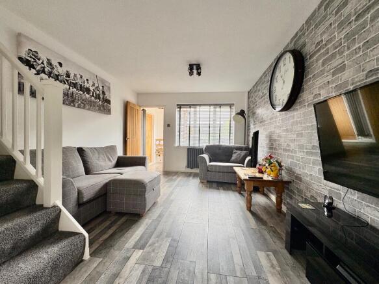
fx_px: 153
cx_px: 190
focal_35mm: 14
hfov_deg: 102.1
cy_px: 142
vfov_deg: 85.7
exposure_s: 1/66
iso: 250
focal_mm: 2.22
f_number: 2.2
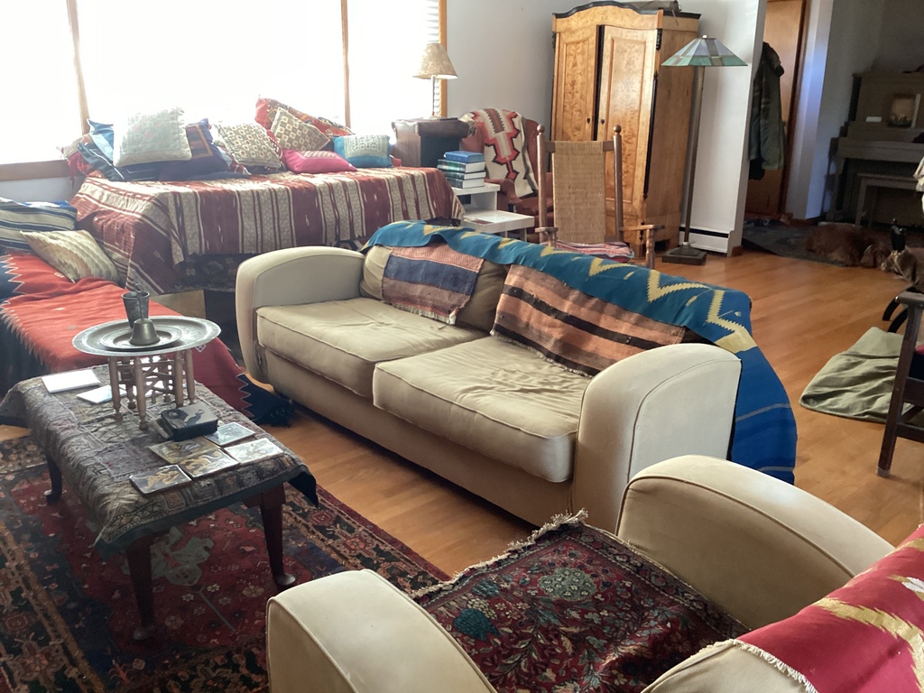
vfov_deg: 45.4
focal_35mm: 31
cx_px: 462
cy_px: 346
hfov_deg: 58.4
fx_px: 827
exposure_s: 1/30
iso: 320
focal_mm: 3.3
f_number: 2.4
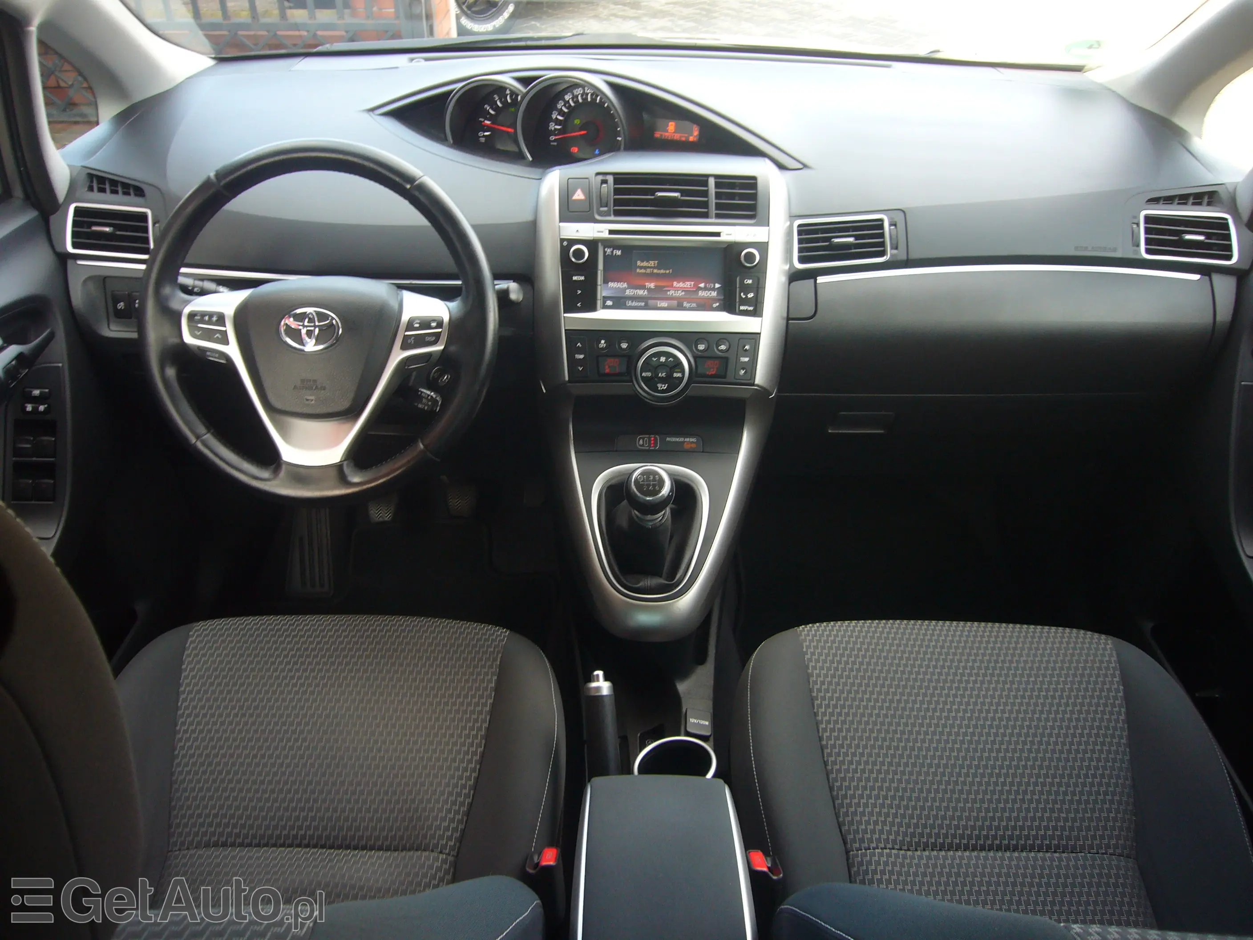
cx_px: 626
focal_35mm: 28
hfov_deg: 63.4
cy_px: 470
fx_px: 1014
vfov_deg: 49.7
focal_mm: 4.6
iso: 80
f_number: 2.8
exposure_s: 1/30
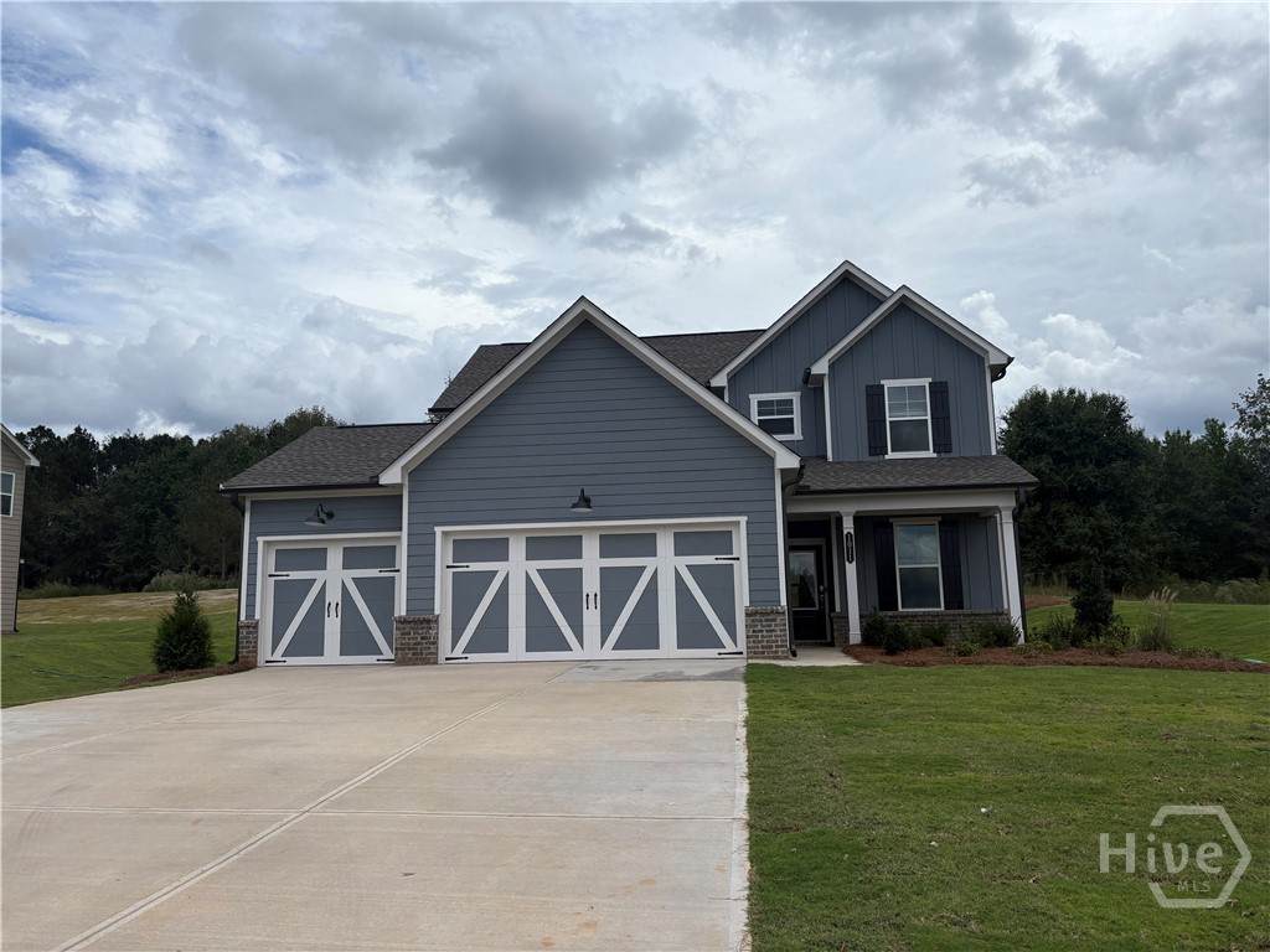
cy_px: 476
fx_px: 954
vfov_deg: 53.1
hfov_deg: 67.3
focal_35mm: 26
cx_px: 635
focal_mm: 5.96
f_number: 1.6
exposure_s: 1/4950
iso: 50
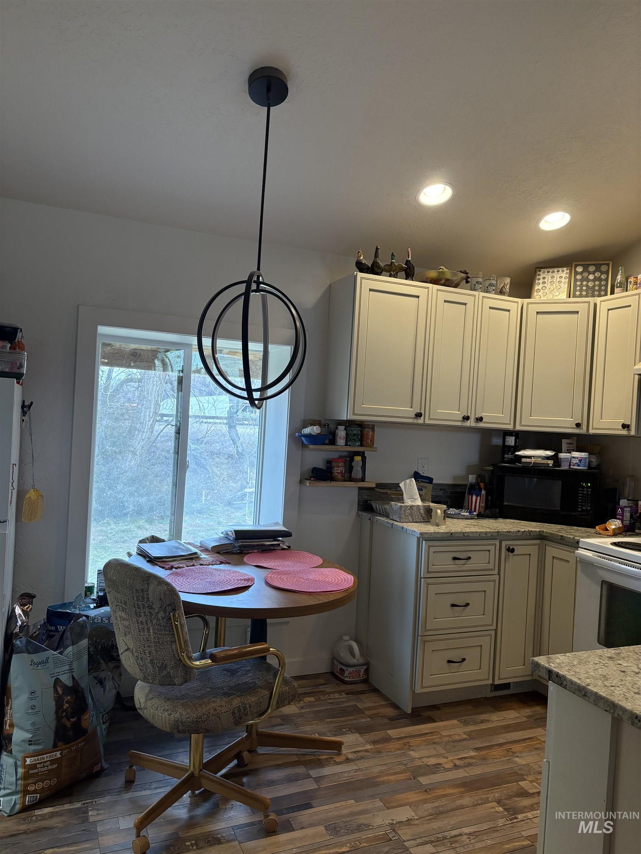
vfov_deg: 67.3
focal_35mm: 26
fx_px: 642
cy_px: 427
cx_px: 320
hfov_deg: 53.1
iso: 200
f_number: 1.6
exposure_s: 1/120
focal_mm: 5.96
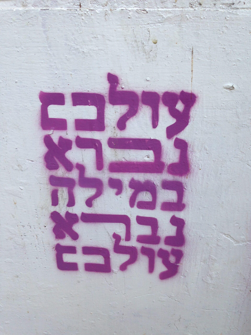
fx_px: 319
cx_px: 126
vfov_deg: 55.4
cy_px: 168
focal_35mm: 33
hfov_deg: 42.9
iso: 50
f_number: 2.4
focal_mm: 4.12
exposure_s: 1/226
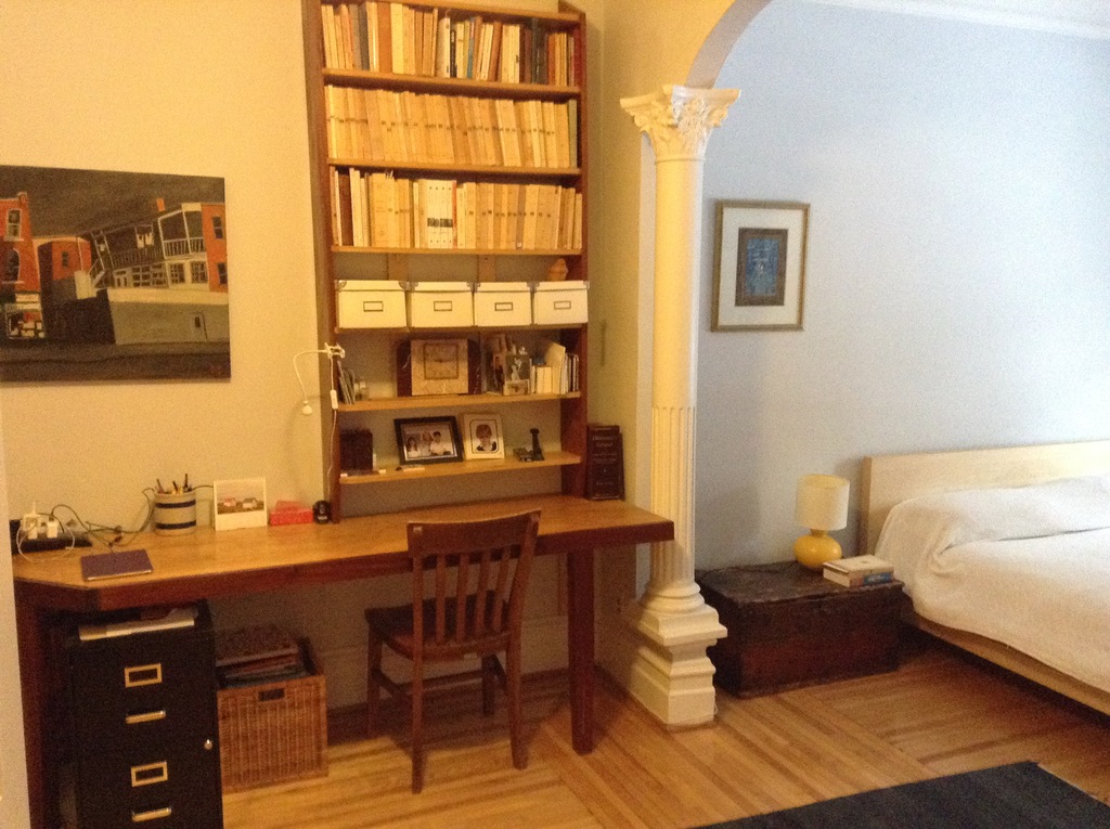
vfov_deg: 42.8
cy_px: 414
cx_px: 555
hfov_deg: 55.4
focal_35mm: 33
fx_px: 1057
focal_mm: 3.3
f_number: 2.4
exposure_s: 1/15
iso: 400
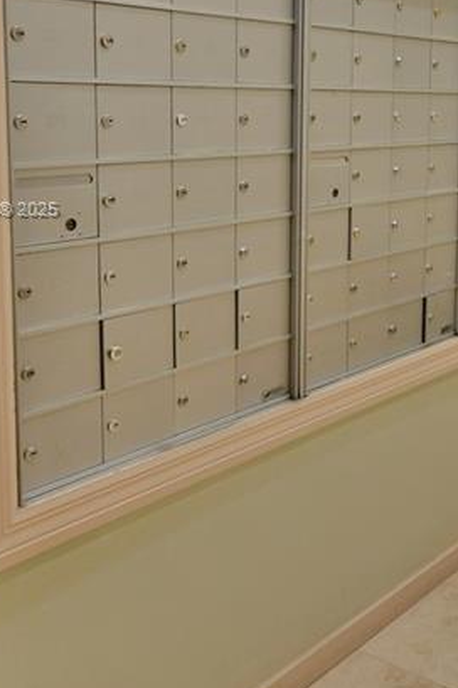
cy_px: 210
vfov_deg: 41.2
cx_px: 460
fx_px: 898
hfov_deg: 27.0
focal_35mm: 47
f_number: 5
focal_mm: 11
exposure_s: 1/100
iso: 800
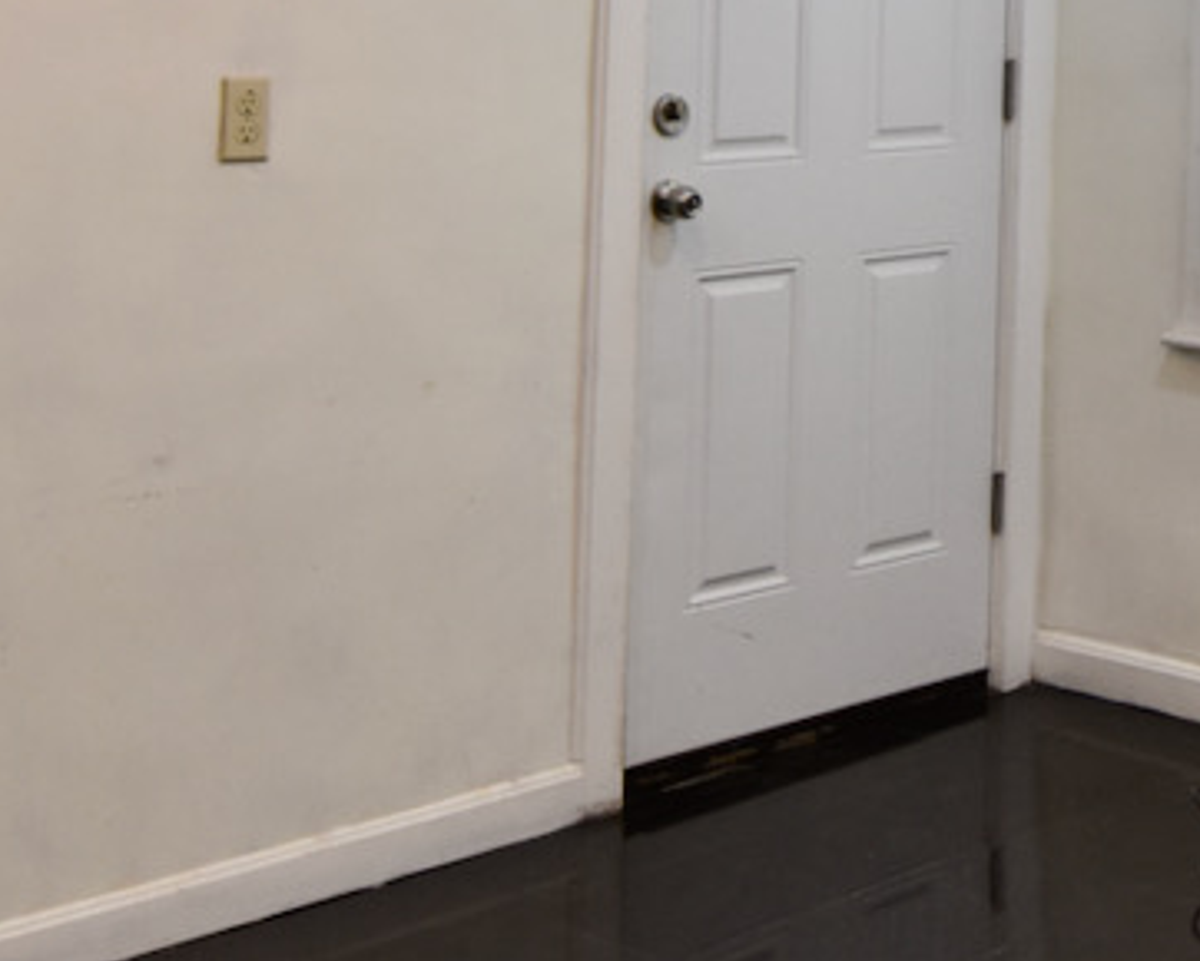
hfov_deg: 23.6
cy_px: -86
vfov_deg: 19.7
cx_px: 1372
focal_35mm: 75
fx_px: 2653
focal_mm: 15
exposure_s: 1/100
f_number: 5
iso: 800
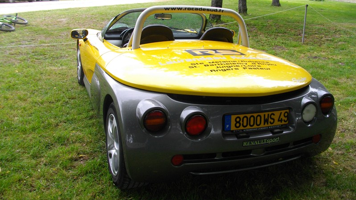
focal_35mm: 35
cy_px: 81
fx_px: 330
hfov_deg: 56.6
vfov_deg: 33.6
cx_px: 178
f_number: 2.9
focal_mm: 5.7
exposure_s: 1/200
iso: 100
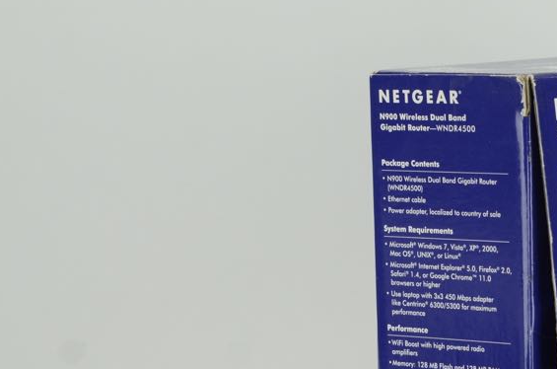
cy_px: 331
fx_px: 3149
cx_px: 579
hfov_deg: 10.0
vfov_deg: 6.7
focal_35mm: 204
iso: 500
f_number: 7.1
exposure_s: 1/125
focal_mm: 60
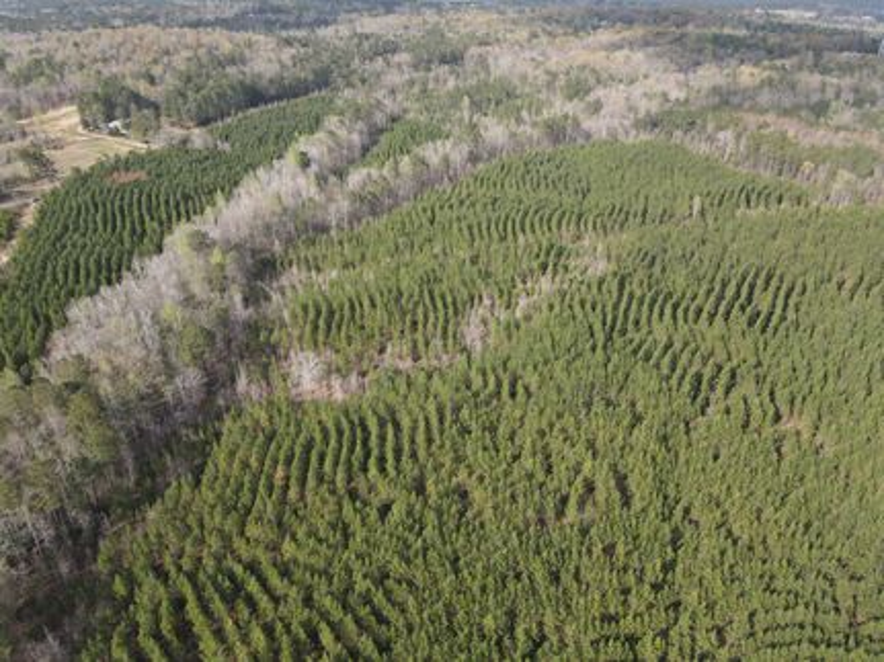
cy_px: 331
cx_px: 442
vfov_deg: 56.8
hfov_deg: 71.6
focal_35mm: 24
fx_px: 613
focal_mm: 4.5
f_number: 2.8
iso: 100
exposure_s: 1/250
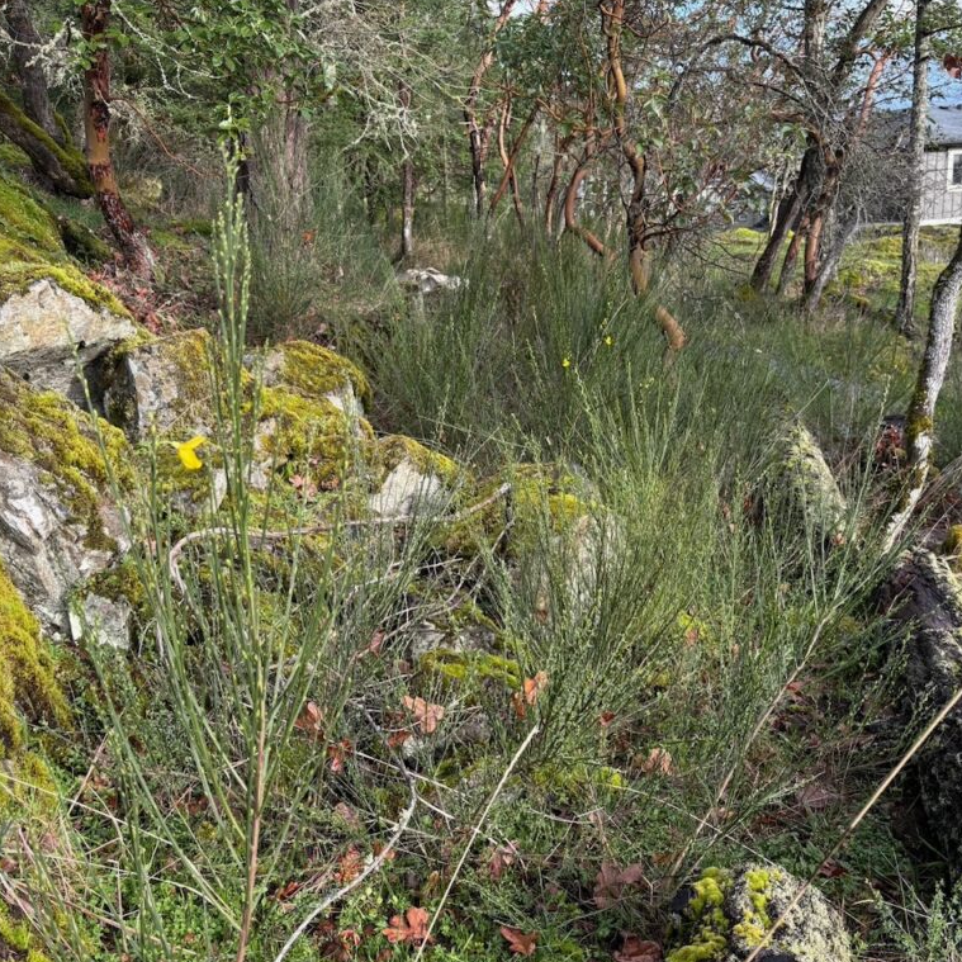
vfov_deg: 52.5
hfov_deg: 52.5
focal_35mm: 31
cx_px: 501
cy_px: 483
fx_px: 975
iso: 50
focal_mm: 5.96
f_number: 1.6
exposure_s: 1/414
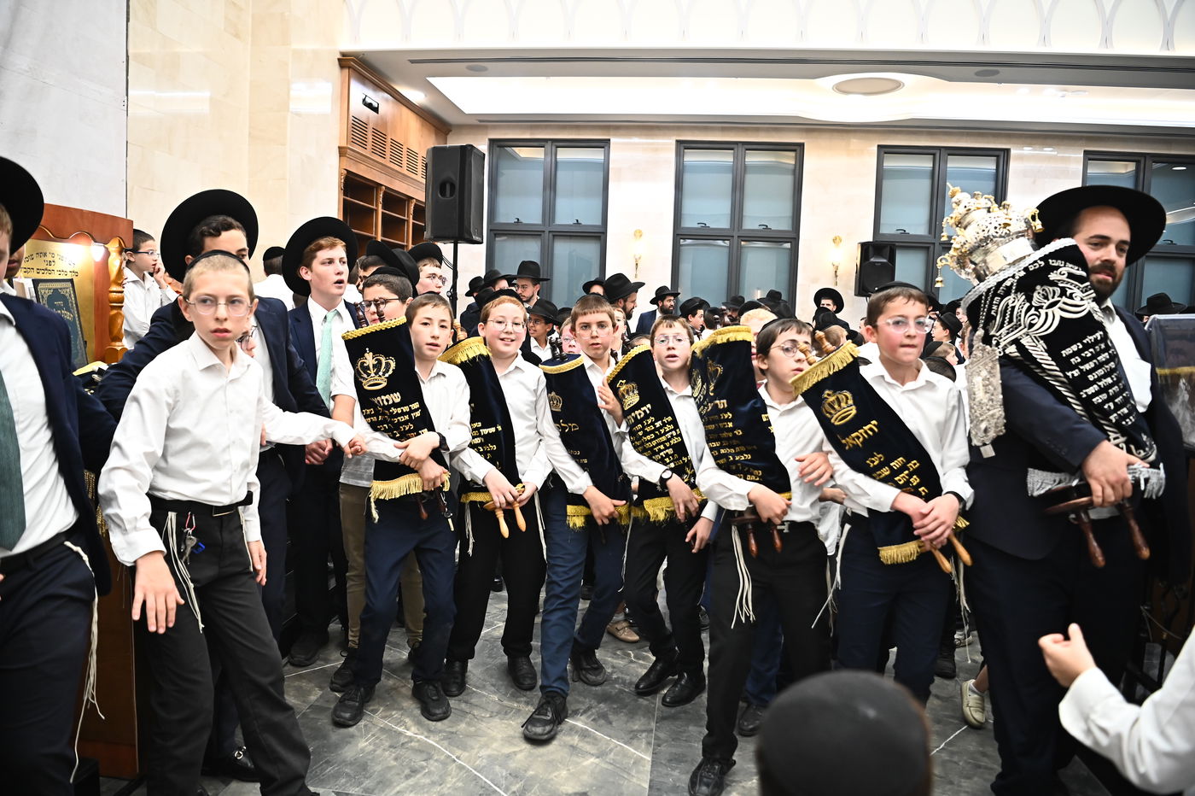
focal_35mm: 24
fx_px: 796
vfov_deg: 53.1
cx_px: 598
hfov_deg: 73.8
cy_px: 398
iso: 2000
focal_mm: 24
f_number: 3.2
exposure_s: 1/500
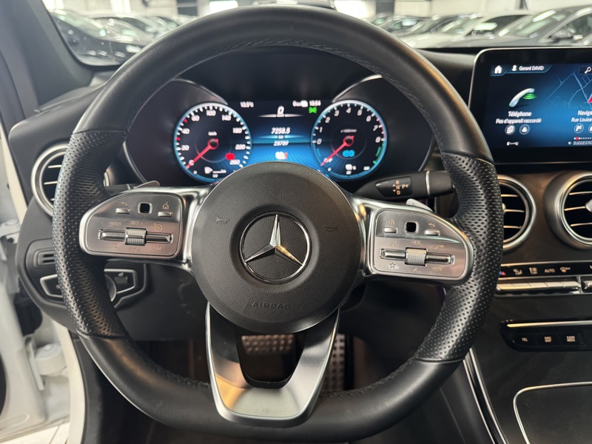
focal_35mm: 24
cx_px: 296
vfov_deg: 56.8
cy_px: 222
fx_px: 410
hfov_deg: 71.6
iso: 800
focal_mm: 6.76
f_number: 1.78
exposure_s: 1/55
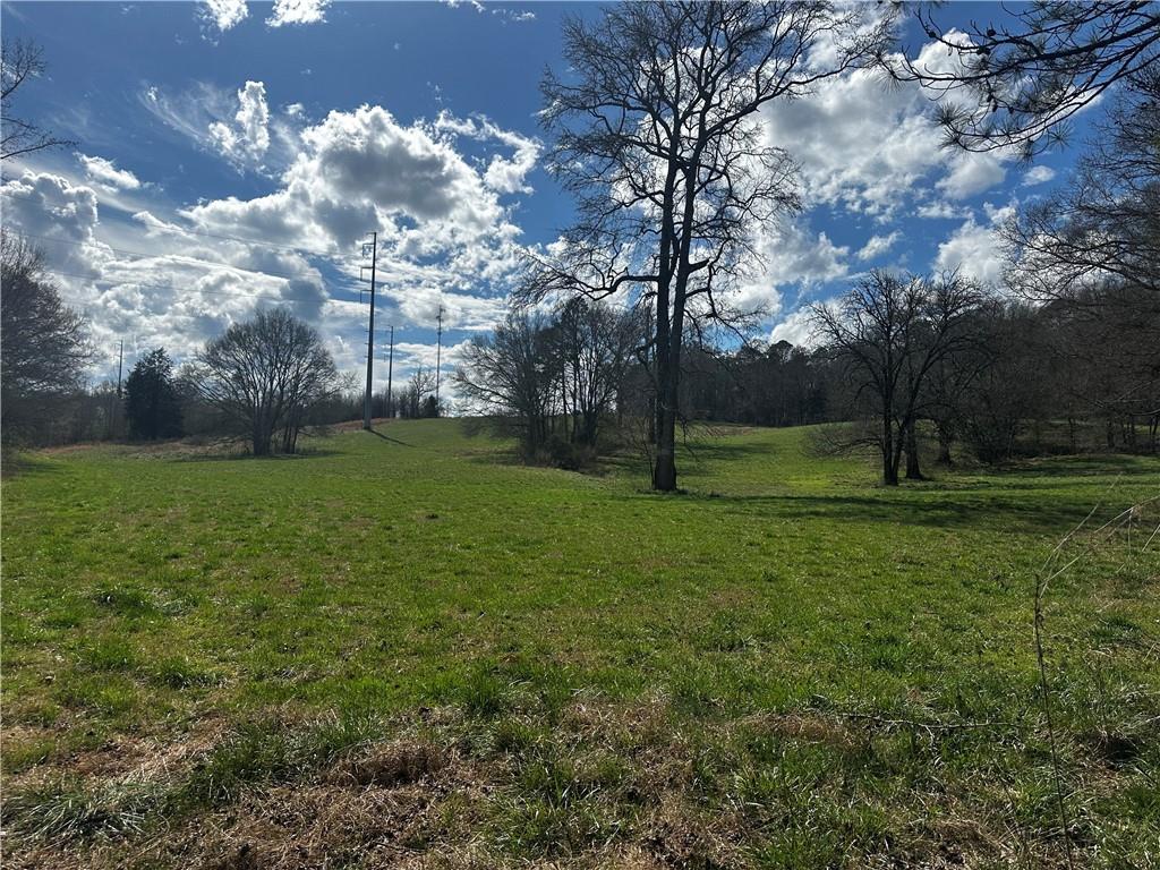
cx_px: 580
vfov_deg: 56.8
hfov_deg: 71.6
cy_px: 435
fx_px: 804
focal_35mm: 24
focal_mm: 6.86
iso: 80
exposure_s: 1/10753
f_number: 1.78
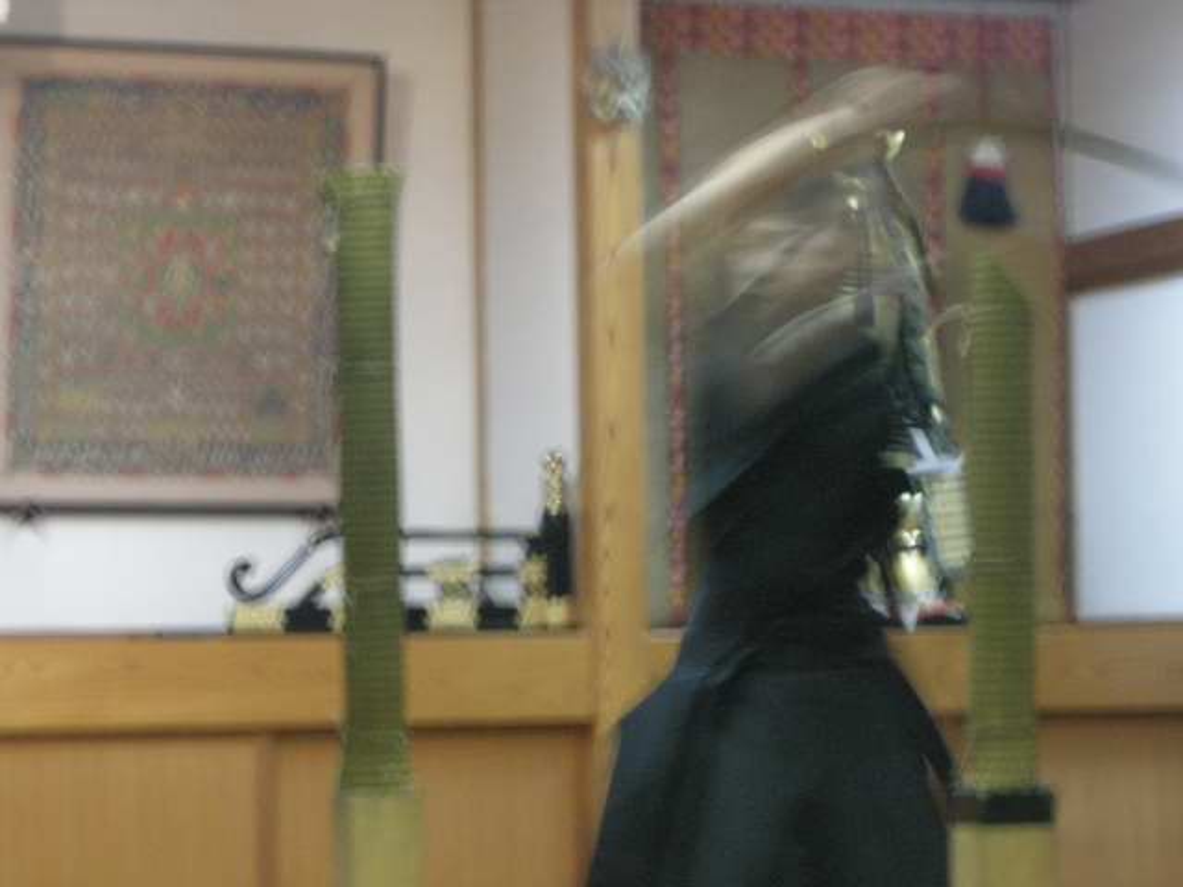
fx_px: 3998
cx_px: 592
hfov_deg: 16.8
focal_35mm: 117
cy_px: 444
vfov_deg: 12.7
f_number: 5.1
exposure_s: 1/8.4
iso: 800
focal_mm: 24.5
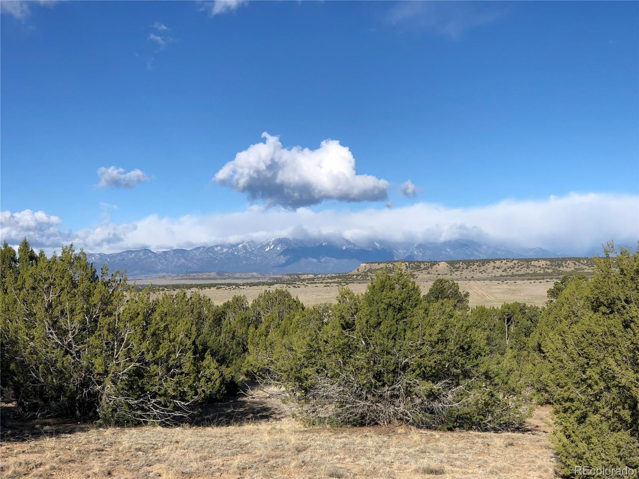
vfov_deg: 25.7
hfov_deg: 33.8
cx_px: 320
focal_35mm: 57
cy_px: 240
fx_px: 1052
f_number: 2.8
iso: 20
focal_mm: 6.6
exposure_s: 1/1200
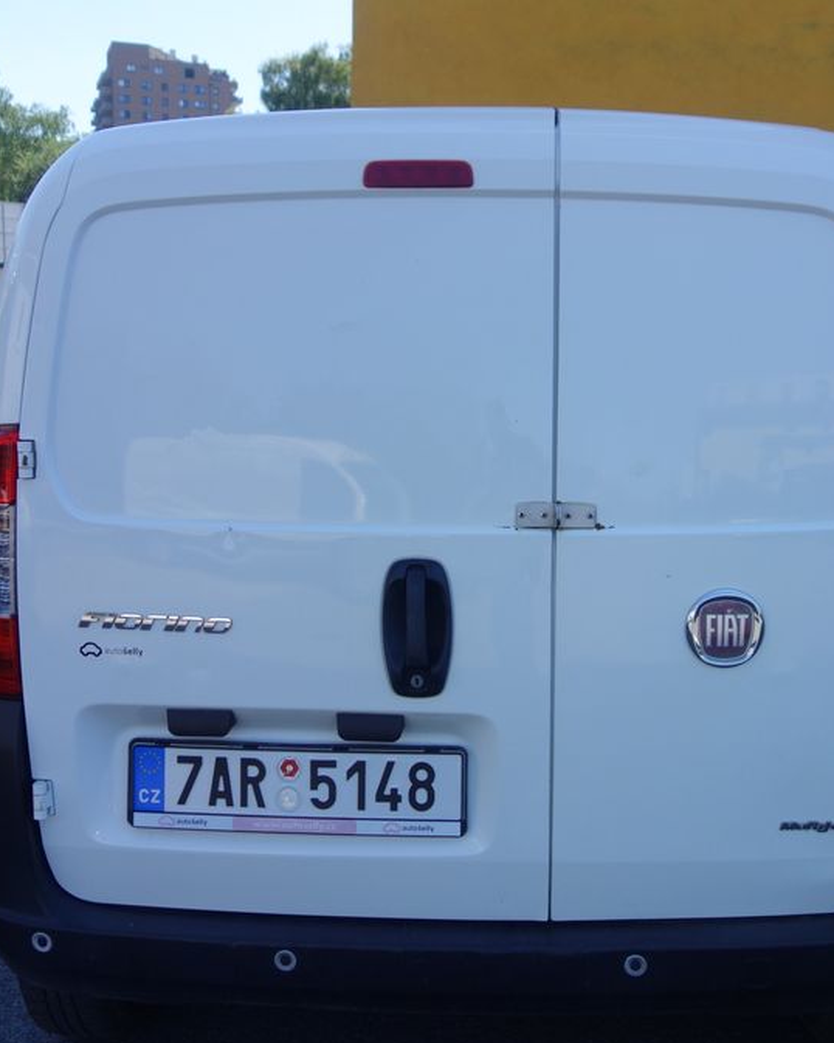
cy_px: 528
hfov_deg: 37.2
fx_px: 1235
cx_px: 505
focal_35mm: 40
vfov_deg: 45.8
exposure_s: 1/2000
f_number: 1.8
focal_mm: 10.4
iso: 125
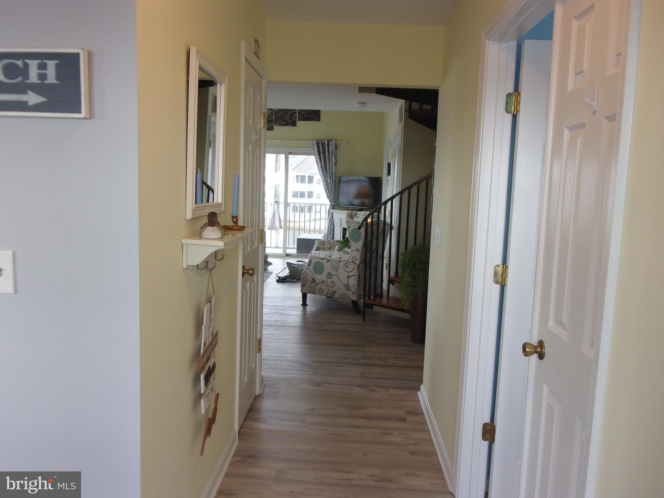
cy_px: 249
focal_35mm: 28
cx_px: 332
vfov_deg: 49.7
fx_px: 537
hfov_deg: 63.4
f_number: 3.9
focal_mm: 5.1
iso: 80
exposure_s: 1/34
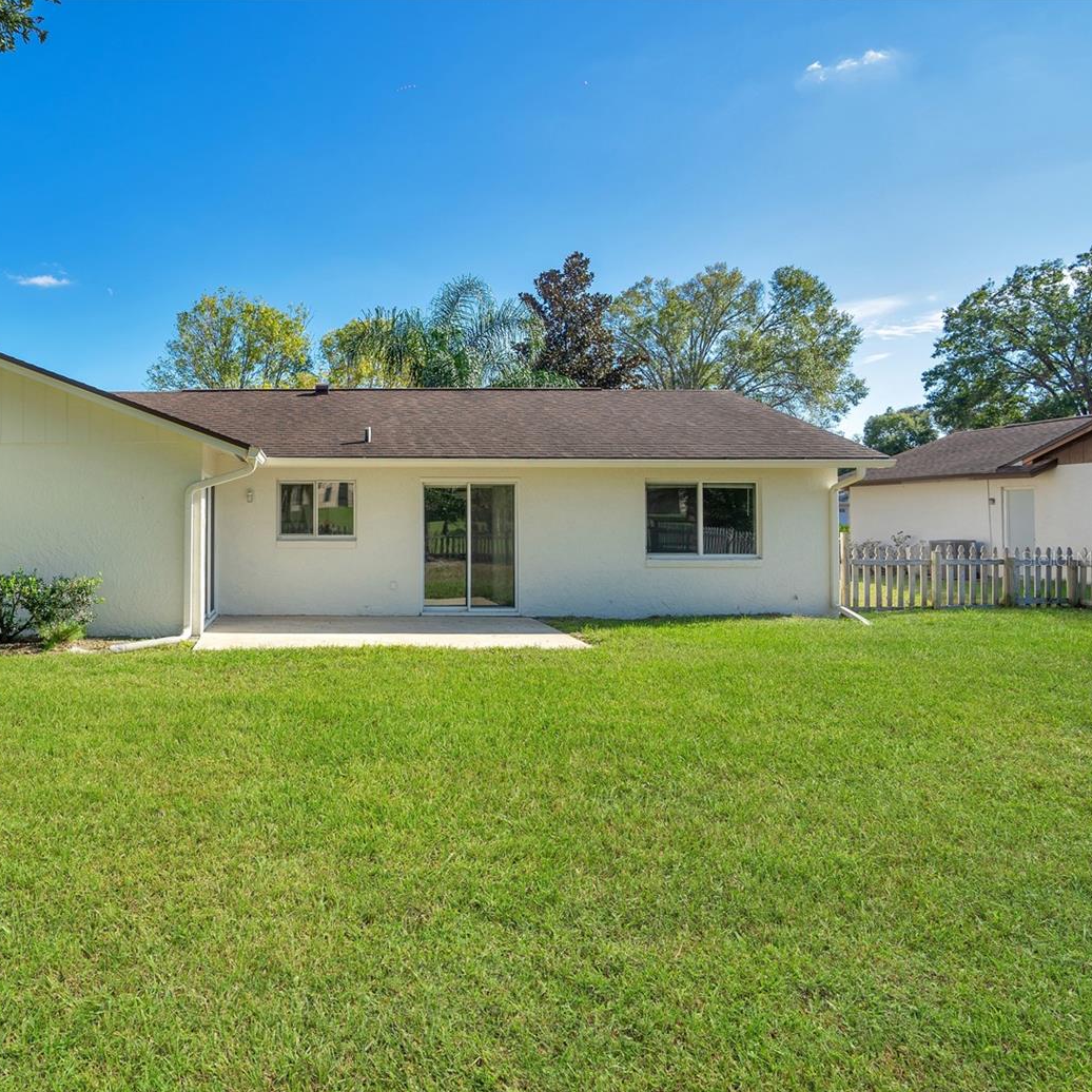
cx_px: 272
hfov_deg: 67.5
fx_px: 749
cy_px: 559
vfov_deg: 72.1
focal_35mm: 21
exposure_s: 1/250
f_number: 8
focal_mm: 16
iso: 100
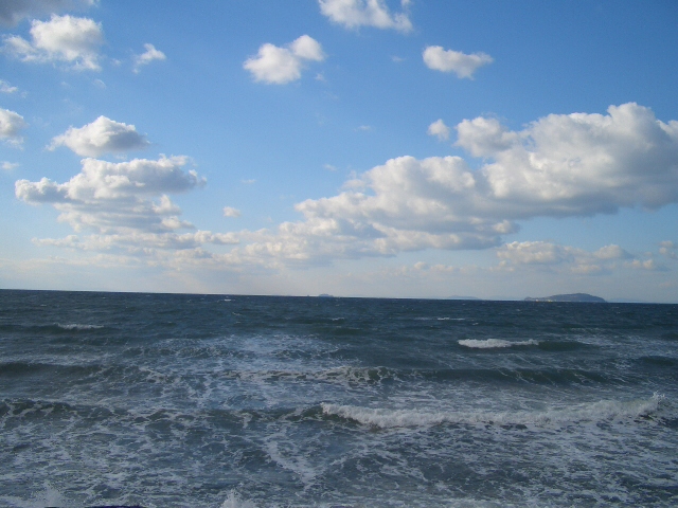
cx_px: 339
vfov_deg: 40.7
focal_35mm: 35
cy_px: 254
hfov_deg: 52.6
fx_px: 686
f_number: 4.3
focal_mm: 5.8
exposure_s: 1/640
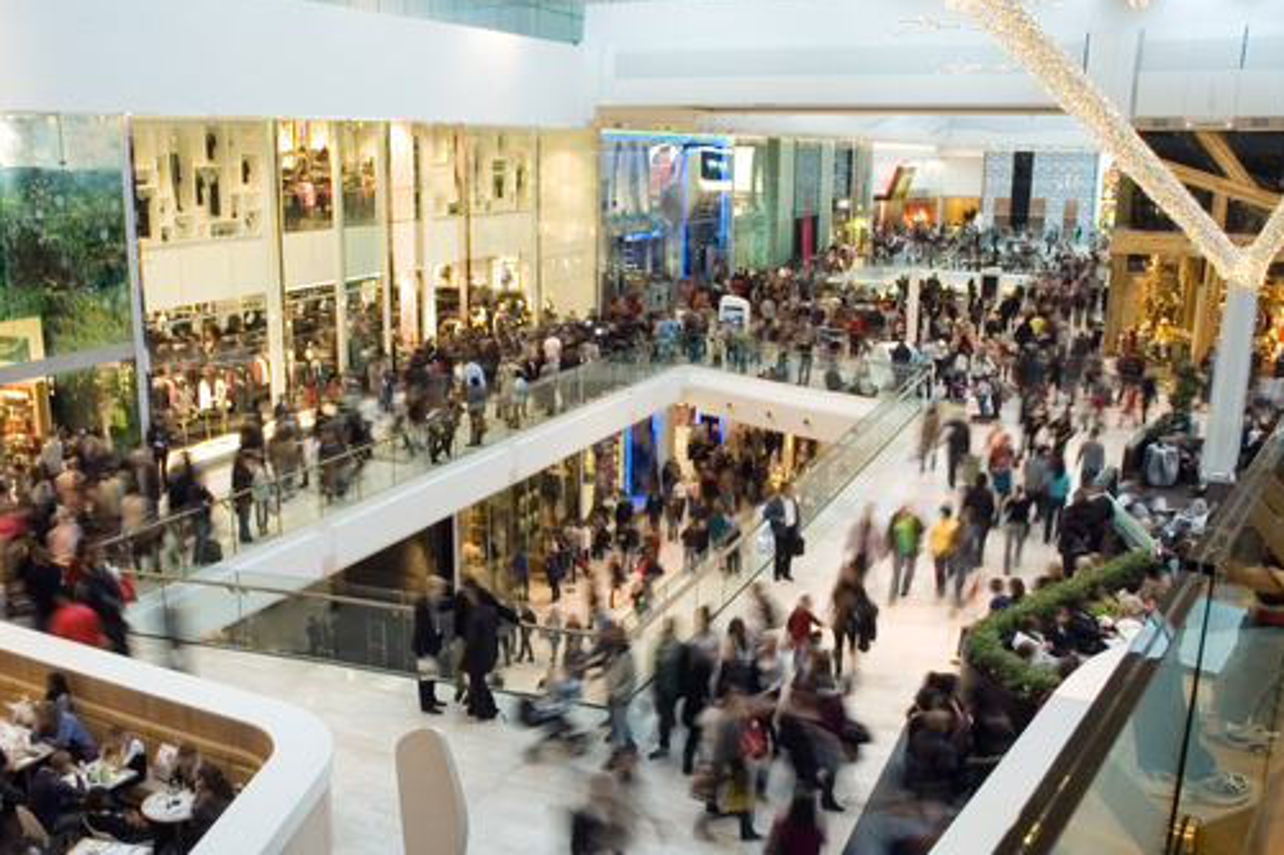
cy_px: 489
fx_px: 1212
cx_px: 557
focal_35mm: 34
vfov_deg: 38.8
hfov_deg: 55.6
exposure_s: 1/2
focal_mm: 18
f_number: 14
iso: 200
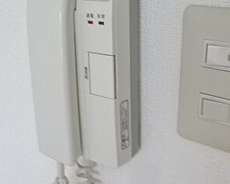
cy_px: 63
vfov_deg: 30.1
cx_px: 89
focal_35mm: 50
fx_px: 340
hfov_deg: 37.2
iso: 200
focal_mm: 4.1
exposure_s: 1/30
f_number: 3.5
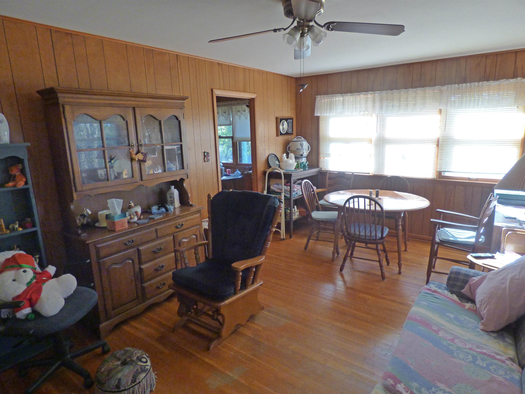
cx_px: 262
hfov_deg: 81.7
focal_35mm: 20
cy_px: 197
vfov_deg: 66.0
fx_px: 303
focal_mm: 3.58
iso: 400
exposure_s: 1/60
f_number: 2.8
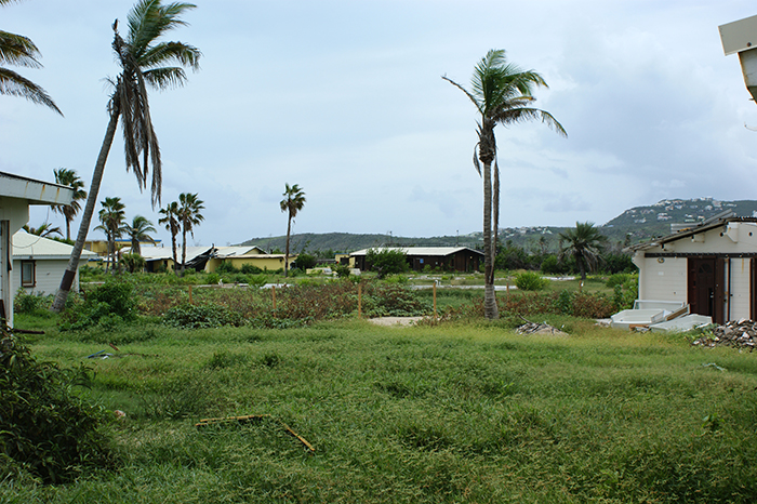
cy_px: 252
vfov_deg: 25.7
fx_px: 1103
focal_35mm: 52
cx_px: 378
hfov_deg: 37.9
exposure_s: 1/160
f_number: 11
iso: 100
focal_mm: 35
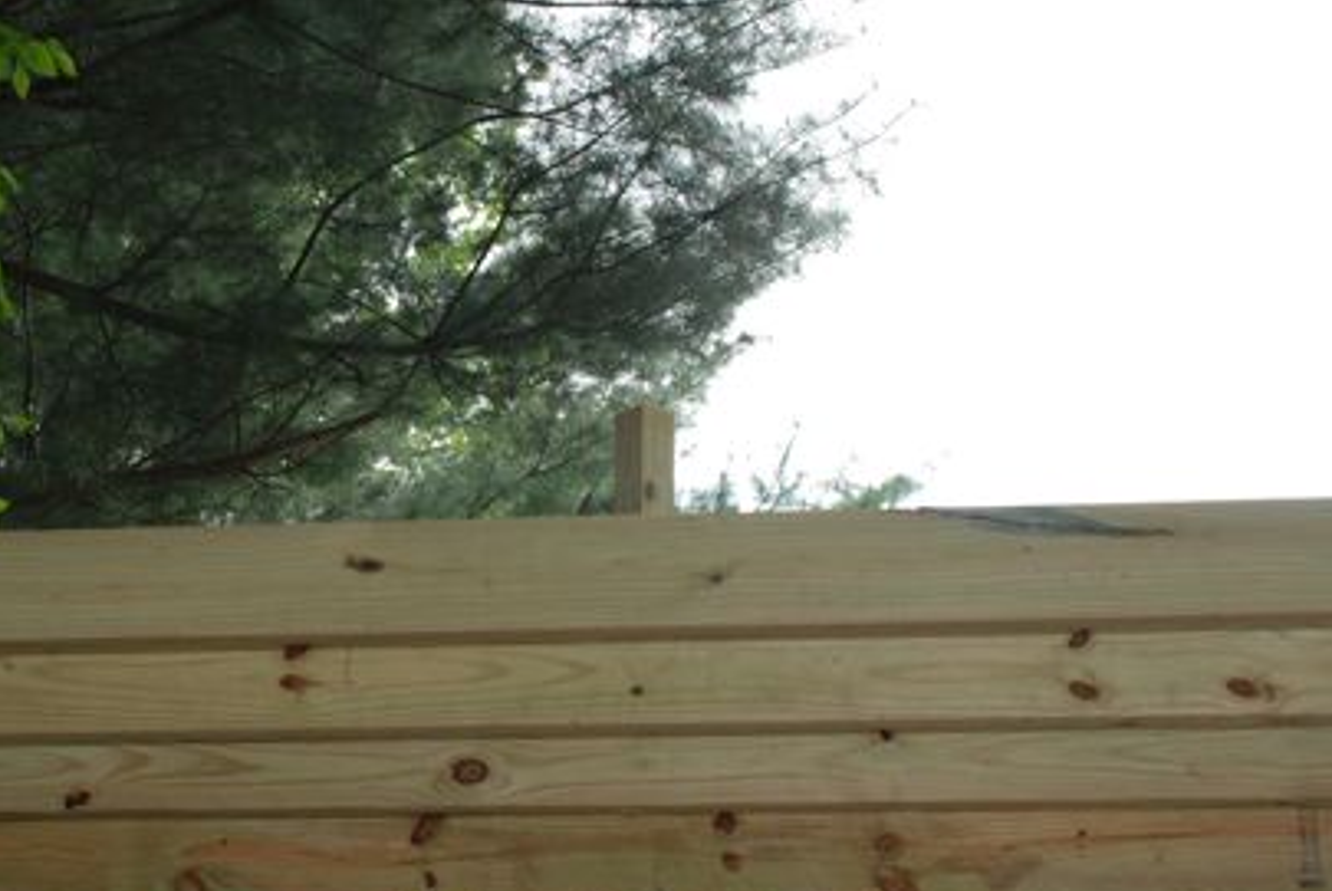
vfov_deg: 16.5
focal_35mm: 83
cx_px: 358
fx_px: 3074
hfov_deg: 24.2
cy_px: 506
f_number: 5
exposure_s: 1/200
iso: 400
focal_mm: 28
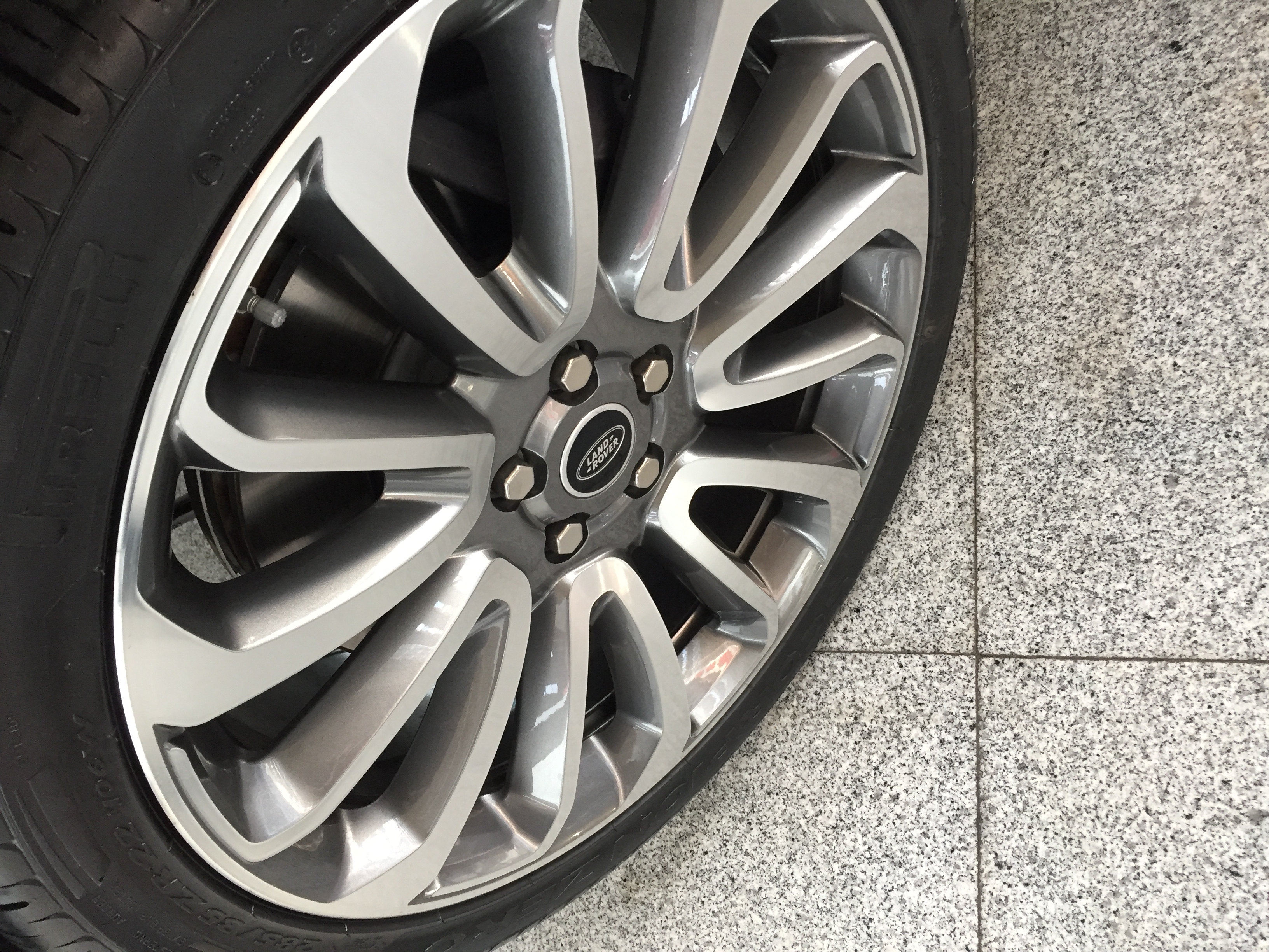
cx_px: 634
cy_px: 476
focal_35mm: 29
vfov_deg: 48.2
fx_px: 1063
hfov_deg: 61.7
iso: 80
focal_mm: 4.15
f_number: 2.2
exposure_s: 1/33
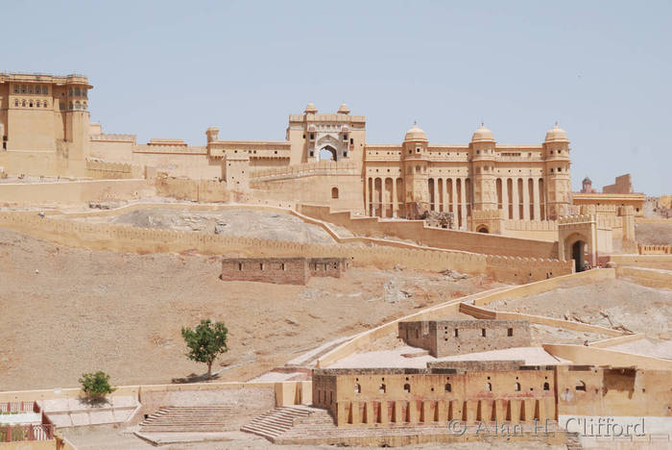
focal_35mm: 75
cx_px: 336
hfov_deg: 27.0
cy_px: 225
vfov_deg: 18.2
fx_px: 1401
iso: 100
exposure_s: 1/125
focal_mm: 50
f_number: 11
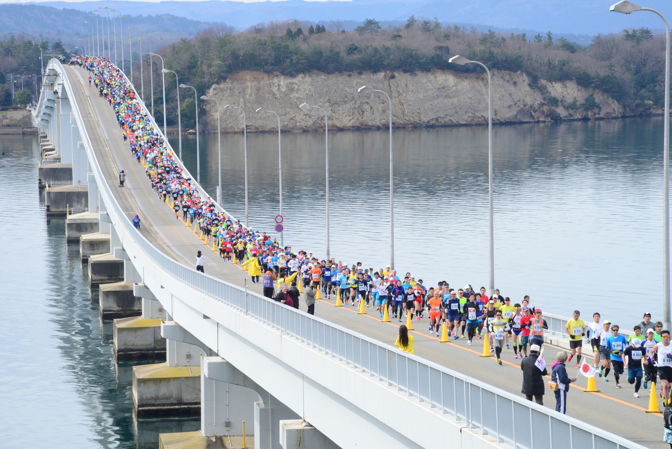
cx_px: 336
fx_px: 3081
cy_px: 224
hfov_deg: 12.4
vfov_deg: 8.3
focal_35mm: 165
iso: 800
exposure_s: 1/160
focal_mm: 165
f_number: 22
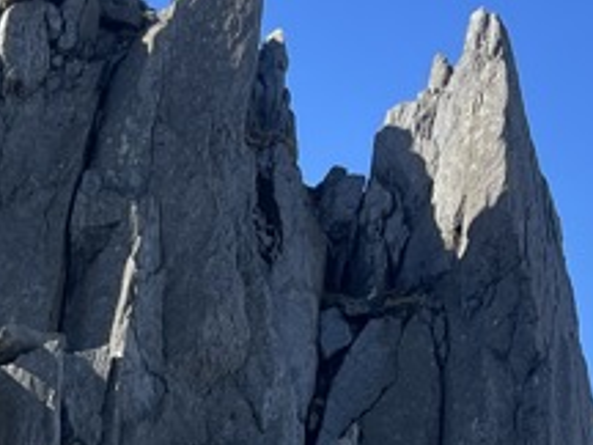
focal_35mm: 123
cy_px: 437
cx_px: 211
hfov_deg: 16.0
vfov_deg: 11.9
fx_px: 2107
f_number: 1.5
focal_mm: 5.7
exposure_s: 1/2299
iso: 50
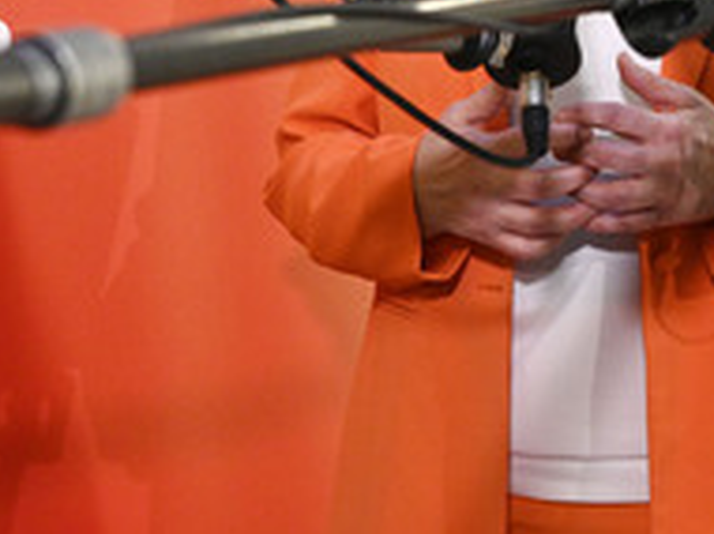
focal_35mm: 89
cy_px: 26
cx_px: 355
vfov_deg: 16.3
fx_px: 1833
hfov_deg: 22.0
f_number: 4.5
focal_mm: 39
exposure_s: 1/200
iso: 6400
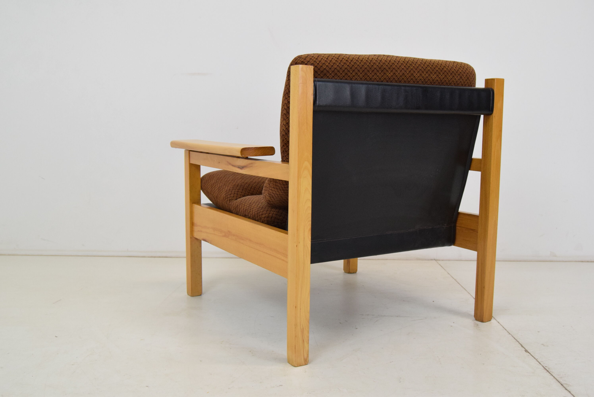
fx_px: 644
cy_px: 198
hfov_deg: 49.5
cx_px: 297
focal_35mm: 39
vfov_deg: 34.3
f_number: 7.1
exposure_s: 1/200
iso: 1600
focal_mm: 26
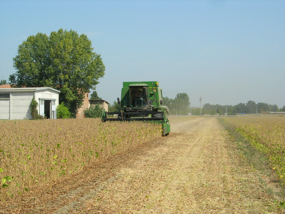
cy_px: 107
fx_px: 675
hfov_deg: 23.8
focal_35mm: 82
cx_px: 142
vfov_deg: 18.0
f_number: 6.8
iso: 64
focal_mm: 17
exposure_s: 1/260
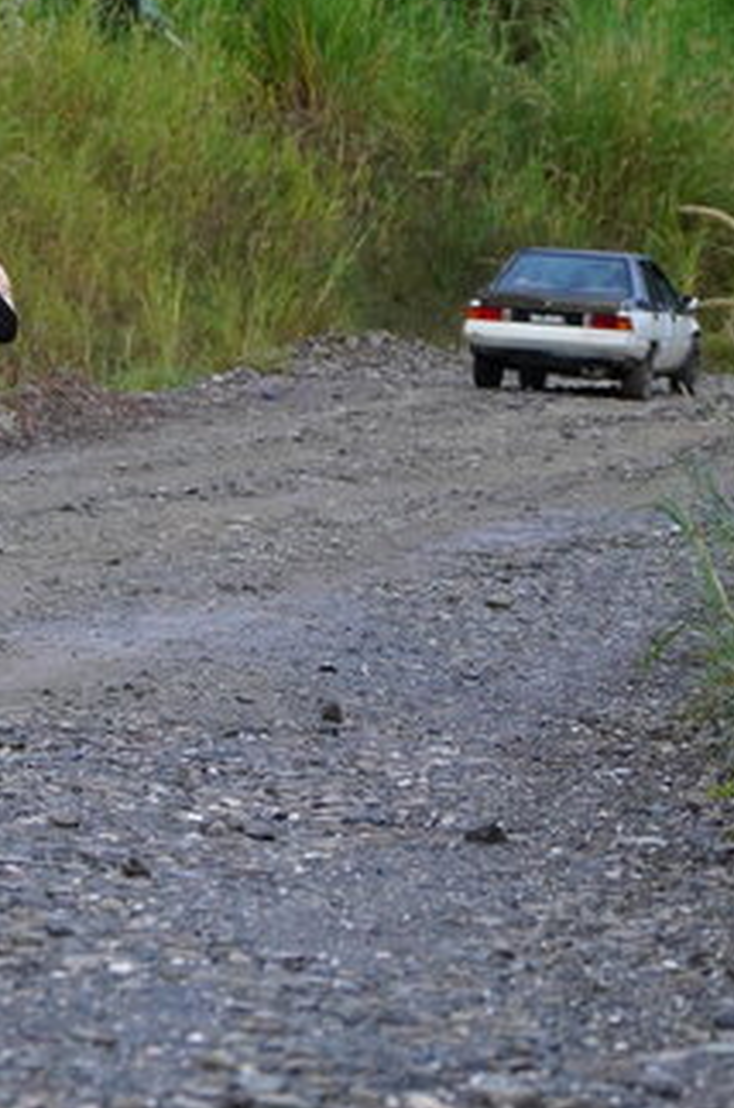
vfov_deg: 7.9
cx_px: -84
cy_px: 328
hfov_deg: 5.2
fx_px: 7985
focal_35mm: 260
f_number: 2.8
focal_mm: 70
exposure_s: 1/500
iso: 1250
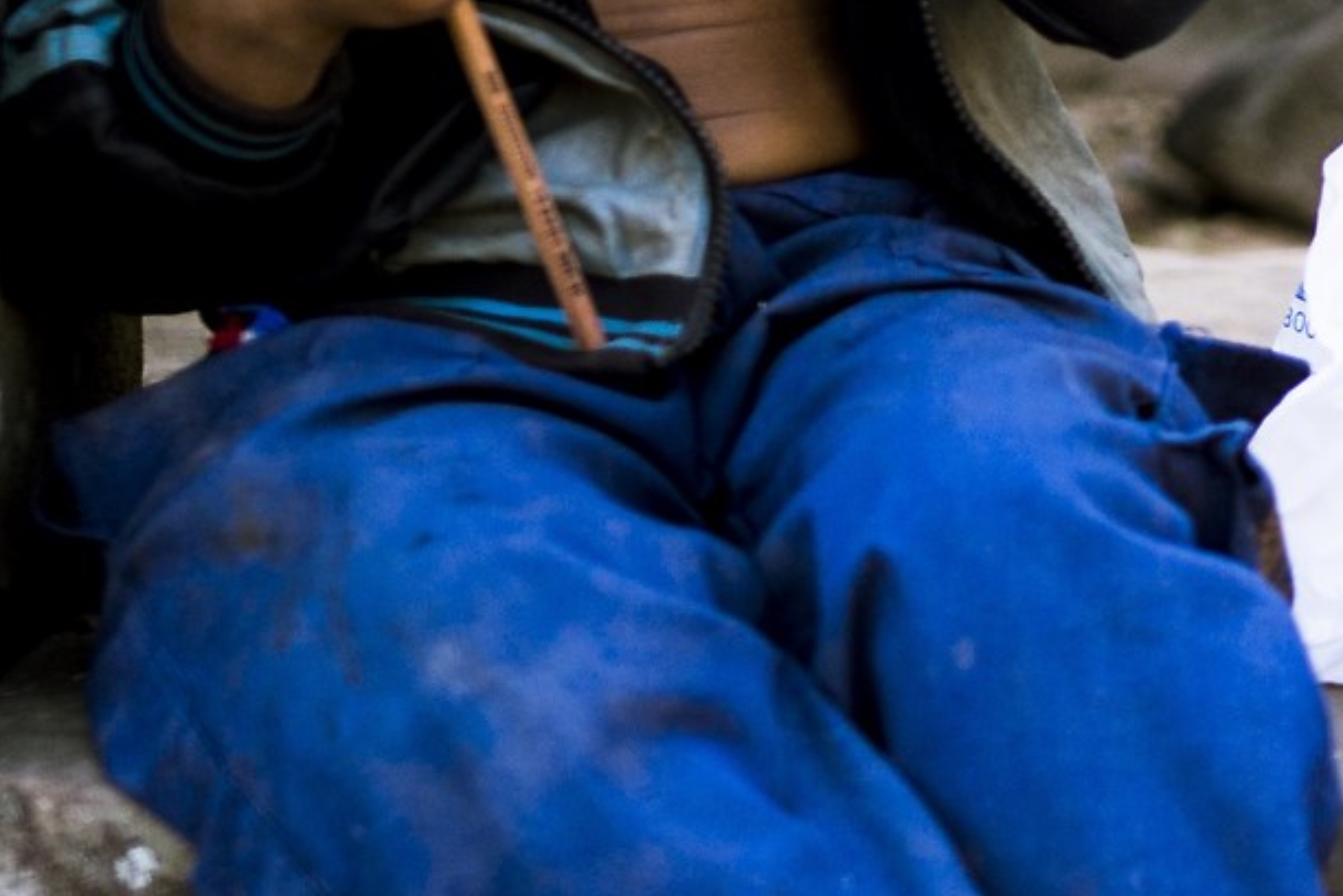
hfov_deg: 9.8
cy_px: 158
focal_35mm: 206
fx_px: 7683
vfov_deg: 6.7
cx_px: 1731
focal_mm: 35
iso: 100
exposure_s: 1/400
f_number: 1.8
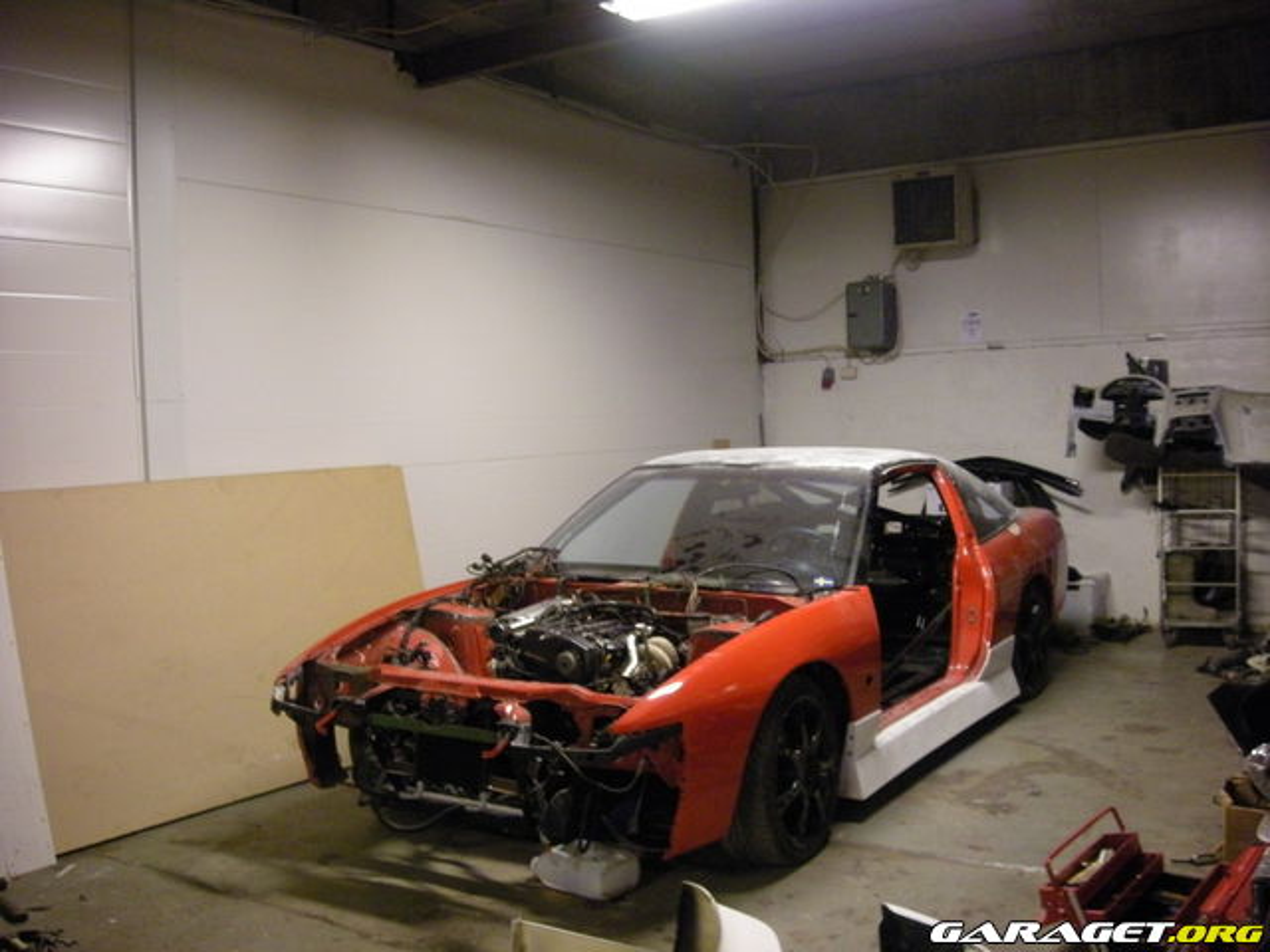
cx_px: 635
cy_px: 476
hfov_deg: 52.6
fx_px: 1284
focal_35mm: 35
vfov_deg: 40.7
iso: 400
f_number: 2.8
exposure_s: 1/28
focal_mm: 5.7
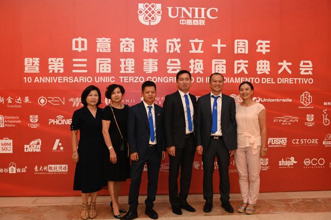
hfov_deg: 50.7
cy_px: 110
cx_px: 166
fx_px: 349
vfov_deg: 35.0
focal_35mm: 38
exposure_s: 1/160
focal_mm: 38
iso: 6400
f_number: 5.6
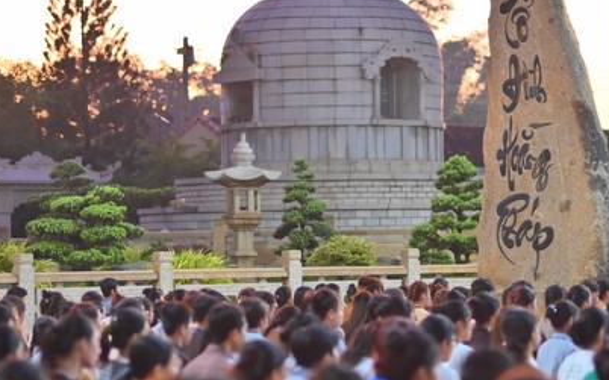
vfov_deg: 9.4
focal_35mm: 140
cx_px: 386
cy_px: 201
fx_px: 2323
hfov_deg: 14.9
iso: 1250
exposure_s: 1/125
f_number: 2.2
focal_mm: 85
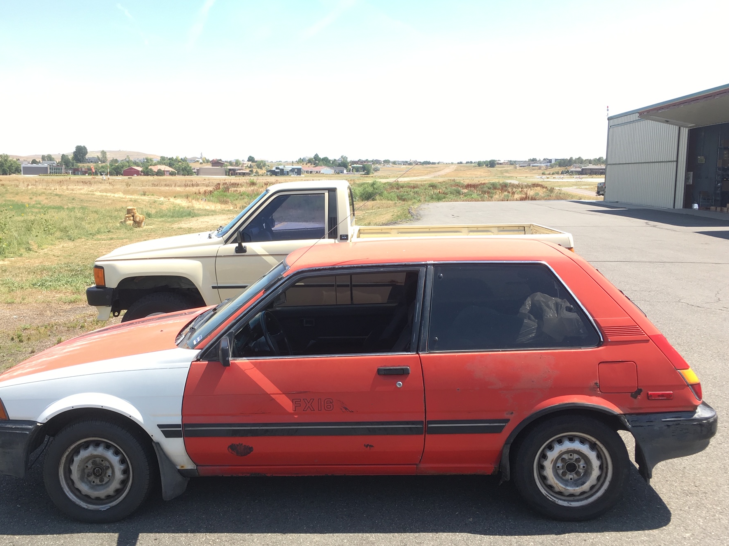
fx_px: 695
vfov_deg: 42.9
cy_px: 258
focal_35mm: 33
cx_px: 341
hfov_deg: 55.3
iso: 25
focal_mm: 4.15
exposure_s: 1/509
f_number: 2.2
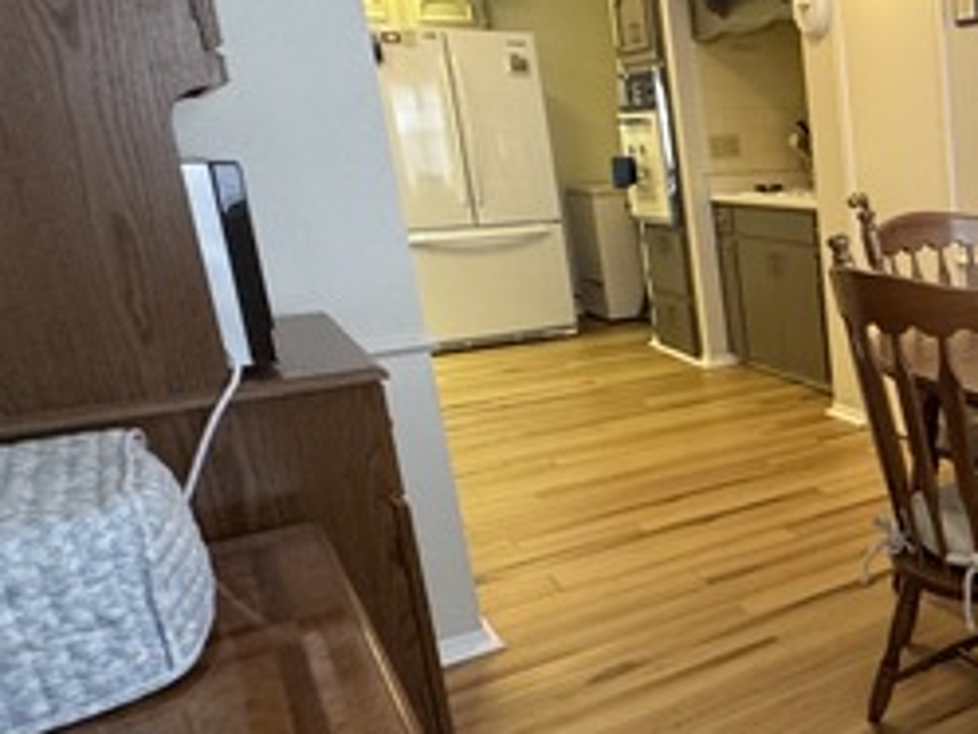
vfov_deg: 39.7
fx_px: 1018
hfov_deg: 40.4
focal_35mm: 36
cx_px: 1100
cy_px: 385
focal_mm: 2.22
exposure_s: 1/60
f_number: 2.2
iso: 500
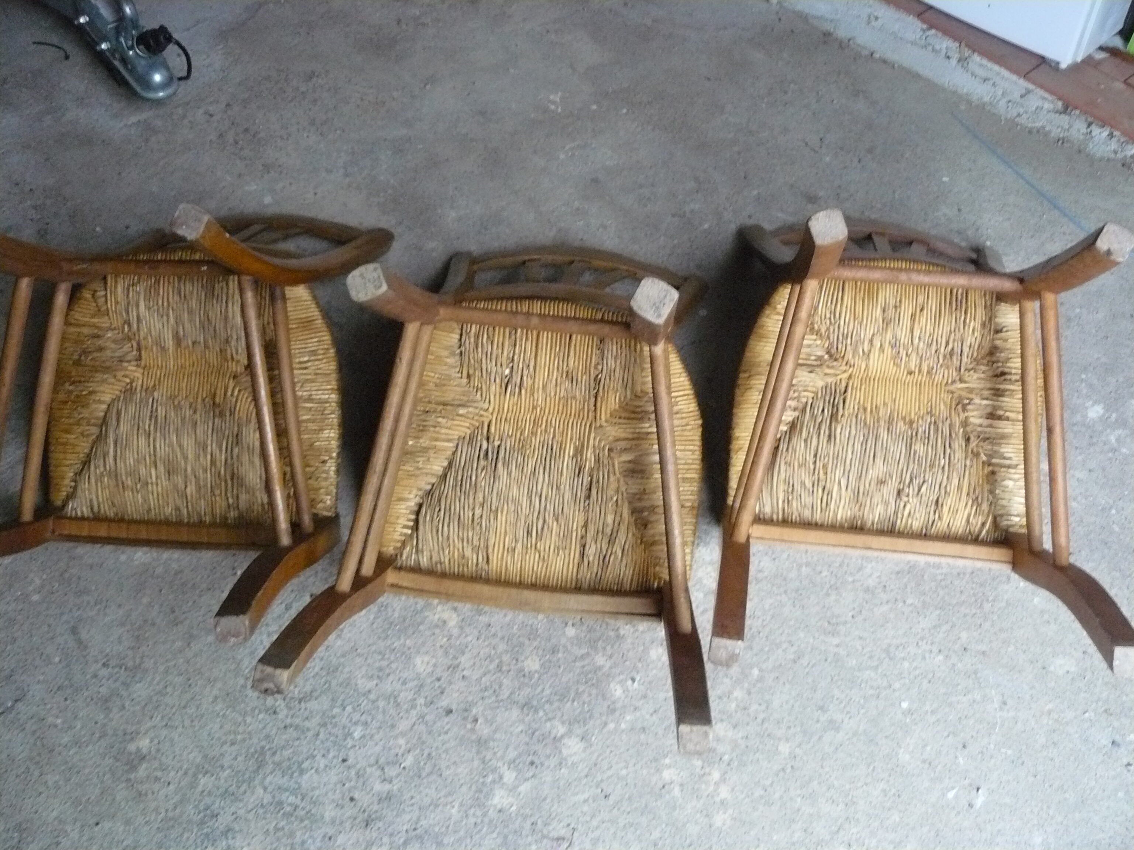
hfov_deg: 51.4
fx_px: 1179
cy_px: 425
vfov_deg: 39.7
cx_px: 567
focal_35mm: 36
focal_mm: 6
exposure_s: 1/25
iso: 400
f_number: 2.8
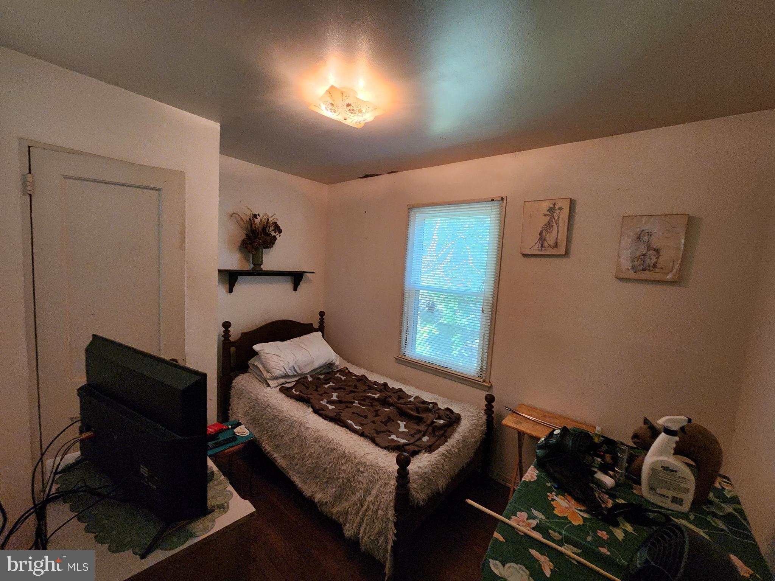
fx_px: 291
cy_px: 290
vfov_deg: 89.9
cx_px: 388
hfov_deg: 106.2
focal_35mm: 13
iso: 500
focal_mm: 2.2
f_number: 2.2
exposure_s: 1/30
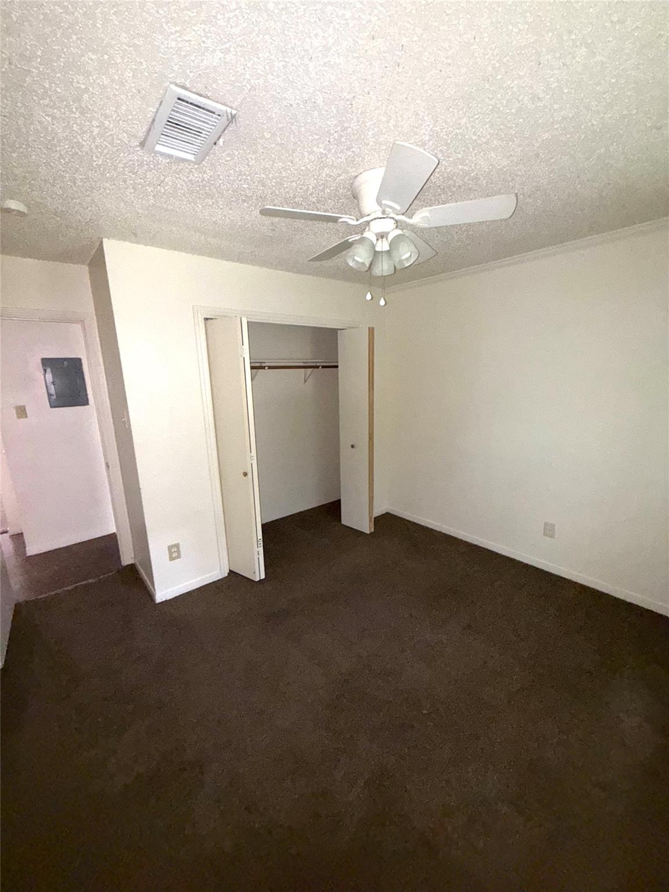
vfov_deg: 102.1
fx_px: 361
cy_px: 446
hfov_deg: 85.7
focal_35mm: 14
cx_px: 334
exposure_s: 1/40
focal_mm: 2.22
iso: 400
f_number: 2.2
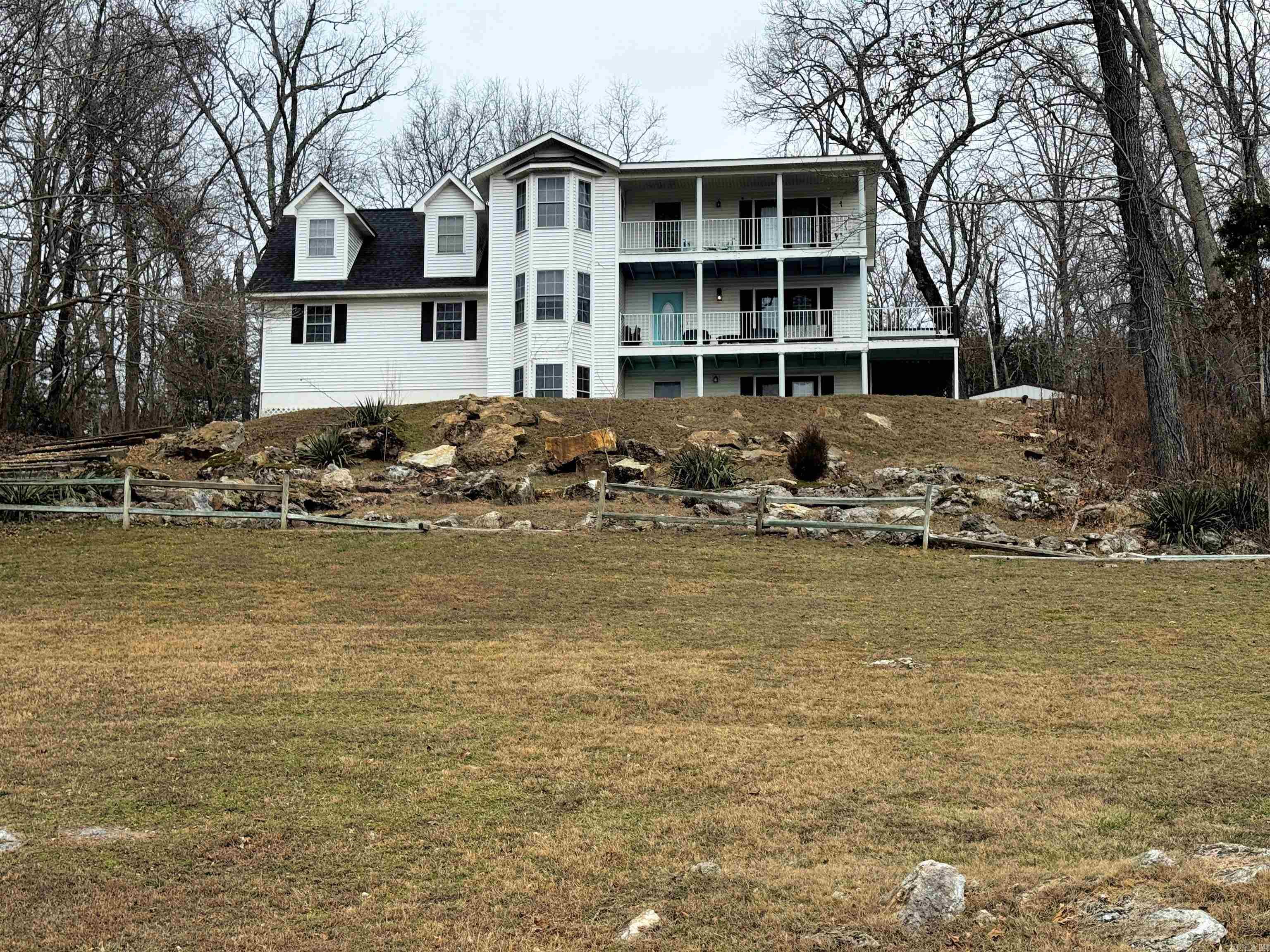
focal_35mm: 48
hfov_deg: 39.7
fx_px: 1761
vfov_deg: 30.3
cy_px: 476
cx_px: 635
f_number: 1.78
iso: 64
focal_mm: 6.76
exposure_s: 1/1427
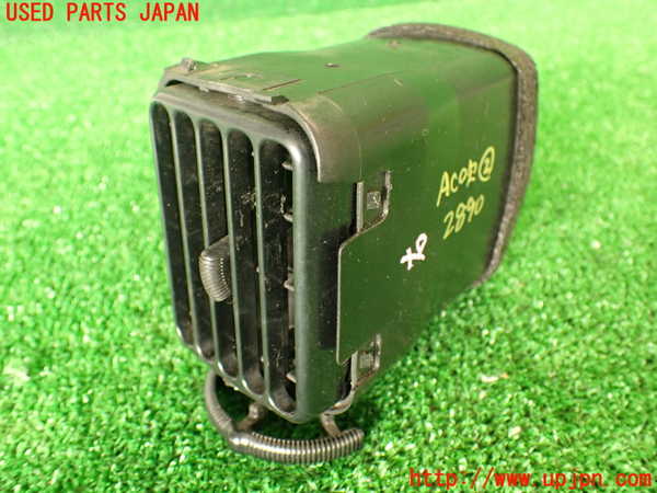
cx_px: 328
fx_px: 607
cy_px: 246
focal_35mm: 32
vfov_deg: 44.2
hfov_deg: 56.8
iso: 500
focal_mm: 5.79
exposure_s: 1/30
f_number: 2.4
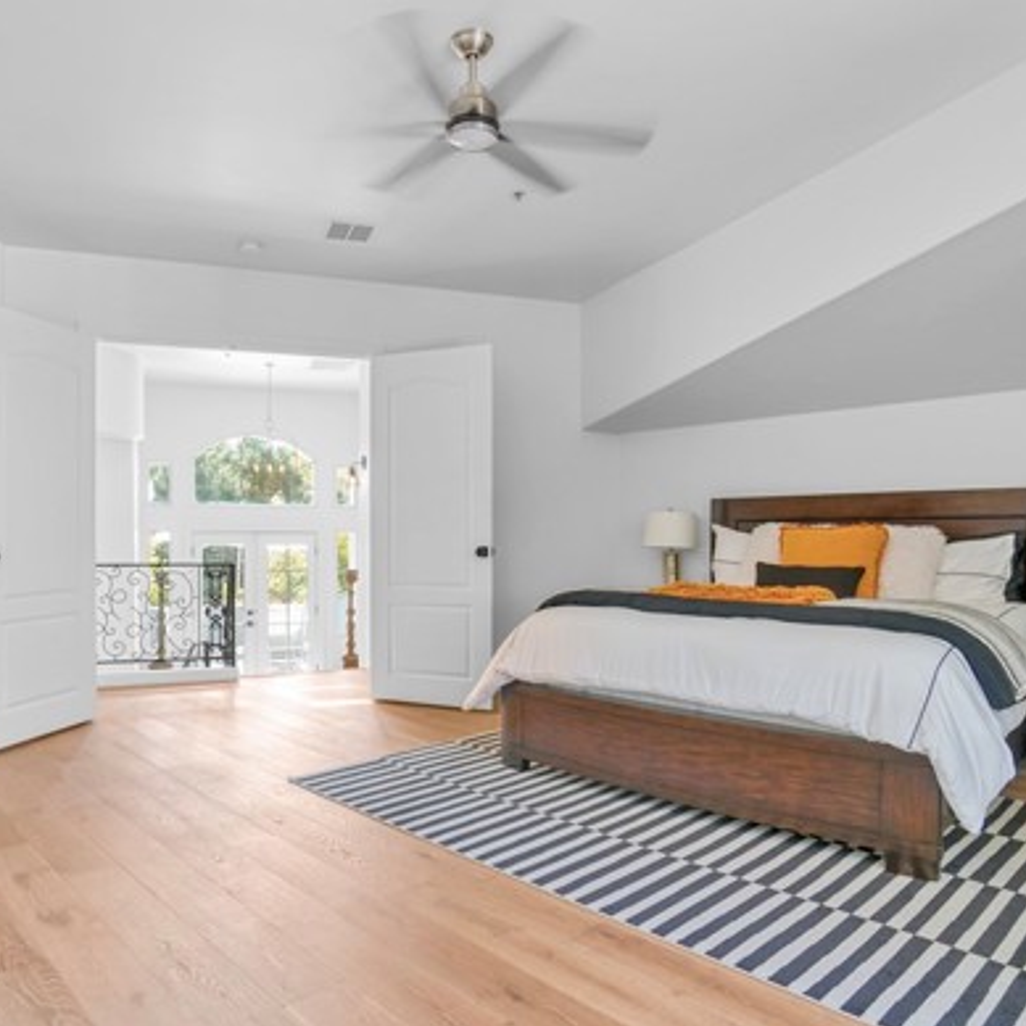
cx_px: 472
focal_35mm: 21
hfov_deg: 72.0
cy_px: 537
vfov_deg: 72.1
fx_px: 704
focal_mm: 10
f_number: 4
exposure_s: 1/50
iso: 160
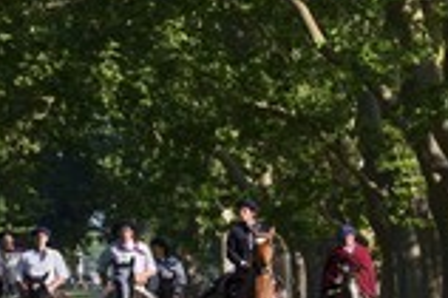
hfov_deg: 3.9
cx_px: 201
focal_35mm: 531
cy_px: 128
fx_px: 6601
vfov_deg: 2.6
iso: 800
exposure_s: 1/500
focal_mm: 200
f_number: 10
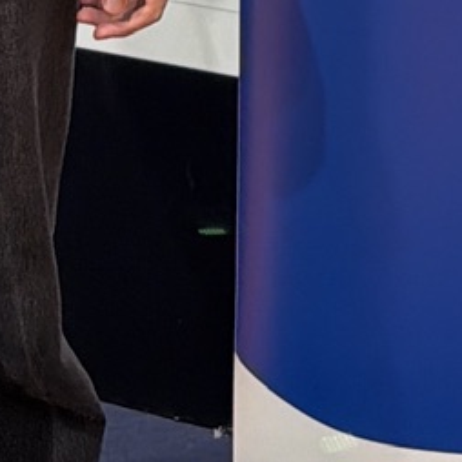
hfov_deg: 9.7
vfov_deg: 8.7
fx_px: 2582
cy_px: -877
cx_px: 831
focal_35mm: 171
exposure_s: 1/100
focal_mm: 6.76
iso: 80
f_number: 1.78
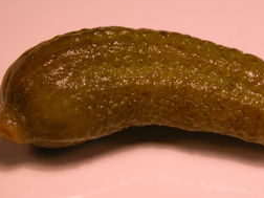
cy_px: 100
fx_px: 1213
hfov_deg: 12.4
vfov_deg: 9.3
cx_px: 142
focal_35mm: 159
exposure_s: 1/211
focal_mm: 25.4
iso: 100
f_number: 4.1
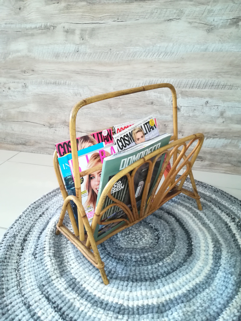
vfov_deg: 67.3
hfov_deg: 53.1
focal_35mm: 26
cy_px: 160
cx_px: 120
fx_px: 241
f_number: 2.2
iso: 400
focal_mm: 3.83
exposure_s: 1/33.3
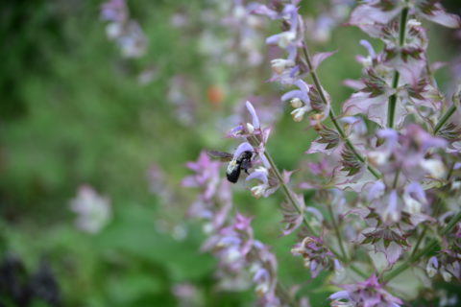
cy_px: 154
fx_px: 896
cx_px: 230
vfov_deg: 19.5
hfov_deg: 28.8
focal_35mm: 70
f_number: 2.8
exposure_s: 1/1600
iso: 200
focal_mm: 70
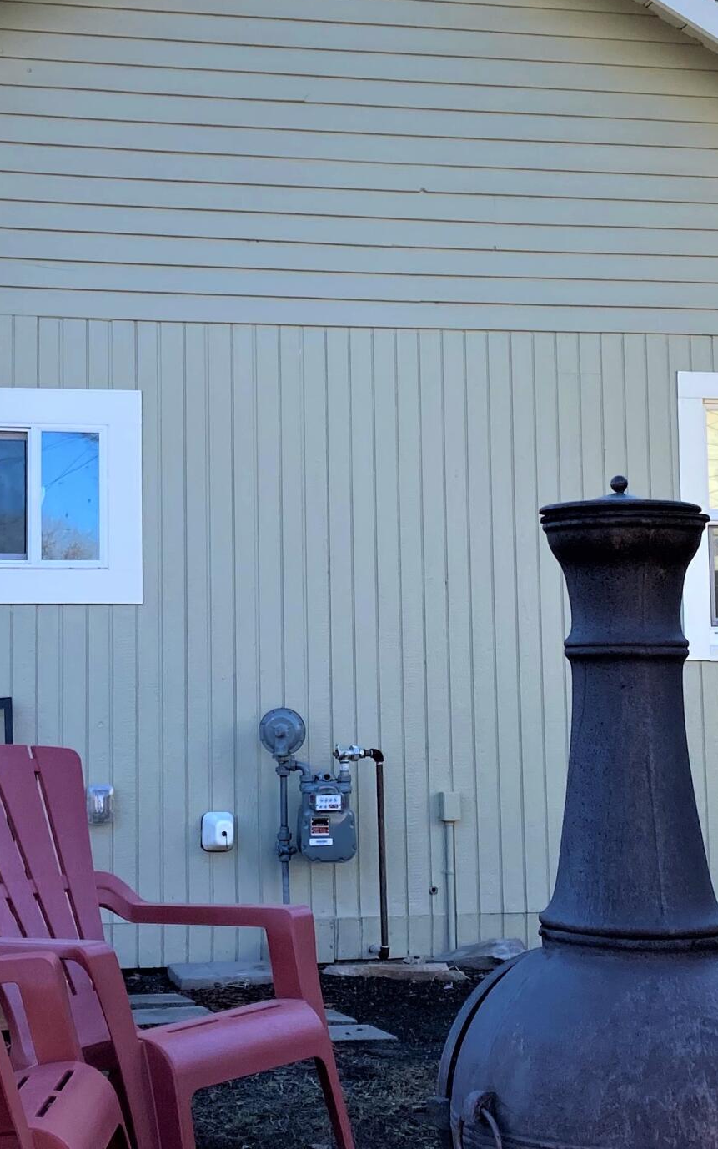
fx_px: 1879
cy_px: 499
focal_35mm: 60
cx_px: 232
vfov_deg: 34.0
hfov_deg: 21.5
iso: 32
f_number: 1.8
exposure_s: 1/1484
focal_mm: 4.25
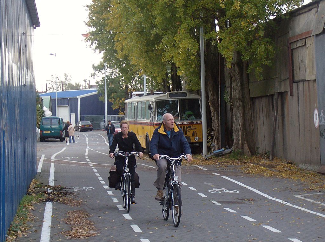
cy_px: 121
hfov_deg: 18.3
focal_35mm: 108
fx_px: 1012
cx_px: 162
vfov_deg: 13.7
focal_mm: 18
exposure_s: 1/134
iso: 116
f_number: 4.8
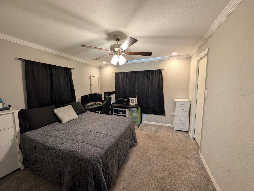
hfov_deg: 110.5
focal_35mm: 12
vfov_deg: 94.6
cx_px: 127
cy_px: 96
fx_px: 88
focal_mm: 2.02
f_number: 1.7
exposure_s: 1/40
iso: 58
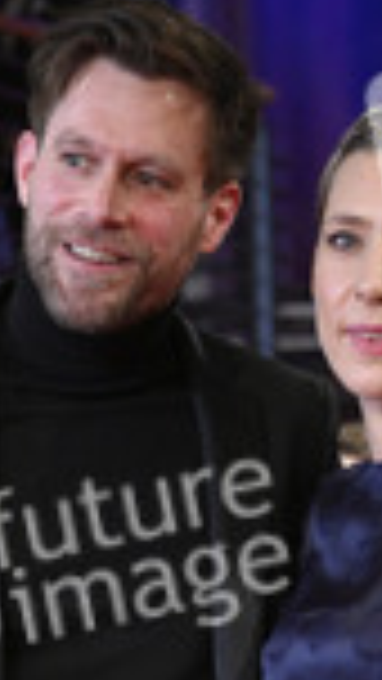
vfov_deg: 7.9
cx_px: 189
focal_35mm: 271
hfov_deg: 4.5
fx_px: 4877
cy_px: 793
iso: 5000
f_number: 5.3
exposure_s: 1/250
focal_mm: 98
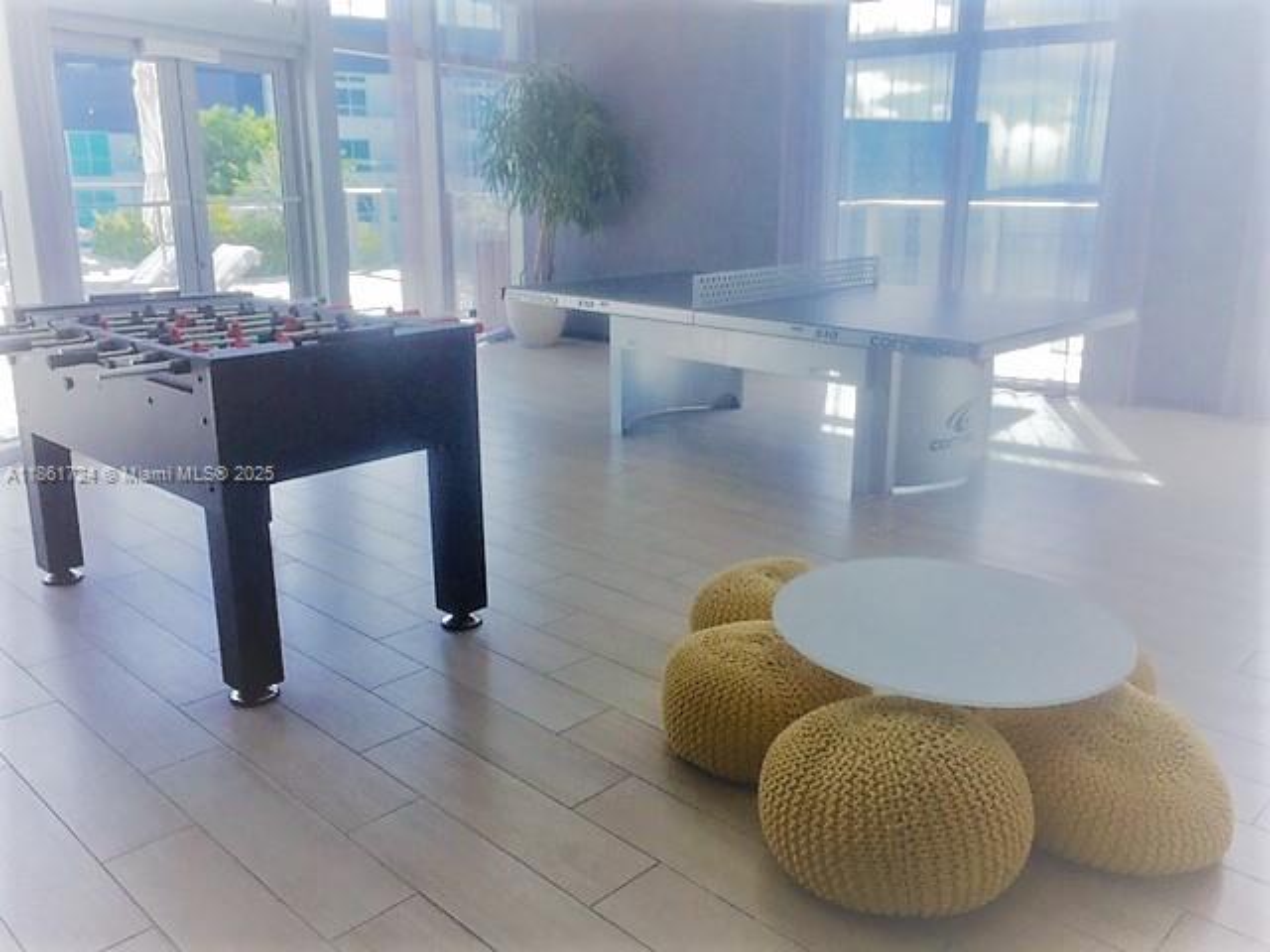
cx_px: 635
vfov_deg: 48.2
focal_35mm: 29
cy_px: 476
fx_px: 1064
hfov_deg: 61.7
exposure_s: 1/549
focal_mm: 4.15
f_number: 2.2
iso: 32
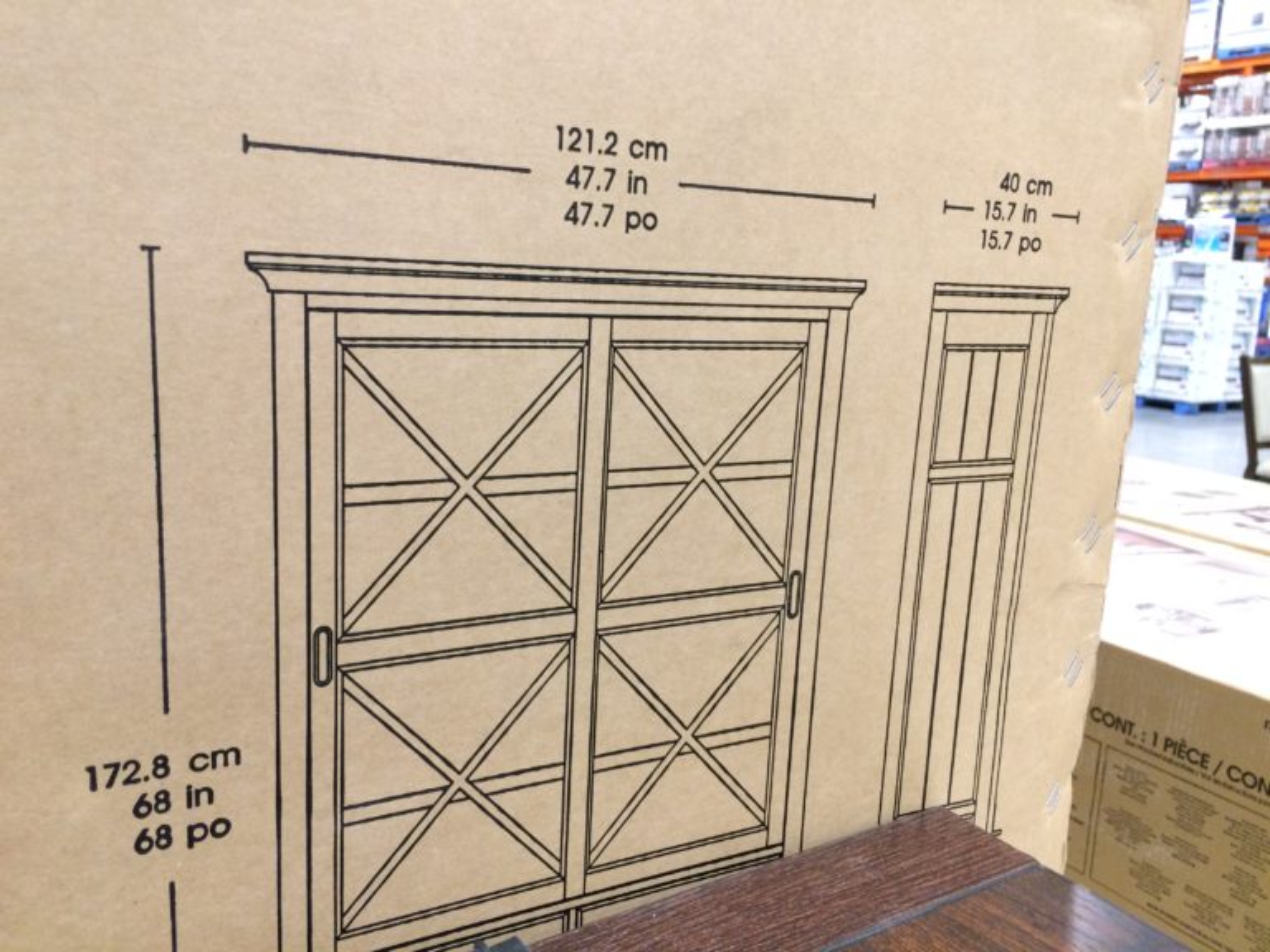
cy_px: 476
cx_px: 635
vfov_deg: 48.2
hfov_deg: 61.7
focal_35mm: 29
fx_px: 1064
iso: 160
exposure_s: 1/30
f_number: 2.2
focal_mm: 4.15
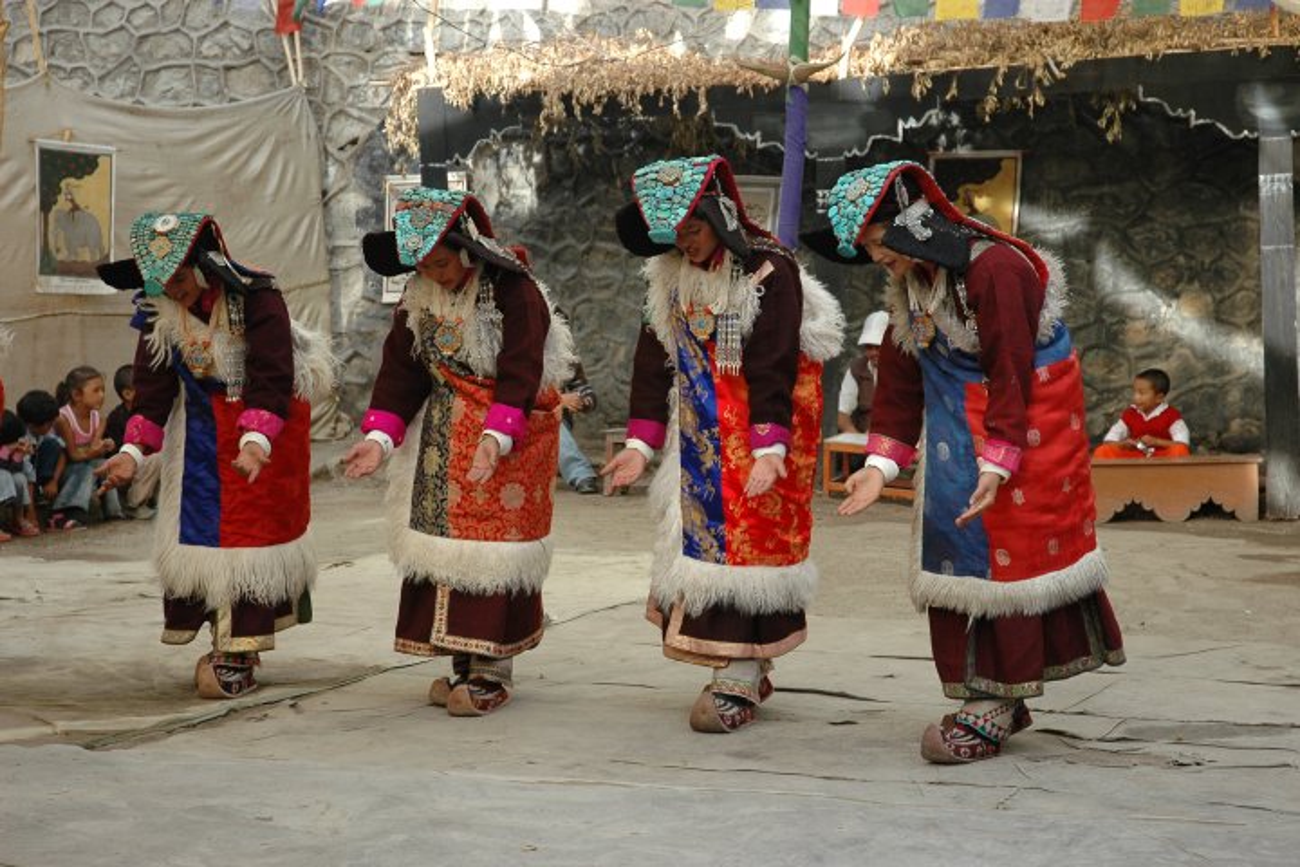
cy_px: 434
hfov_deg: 26.0
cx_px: 650
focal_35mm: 78
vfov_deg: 17.5
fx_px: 2816
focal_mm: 52
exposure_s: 1/125
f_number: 4.5
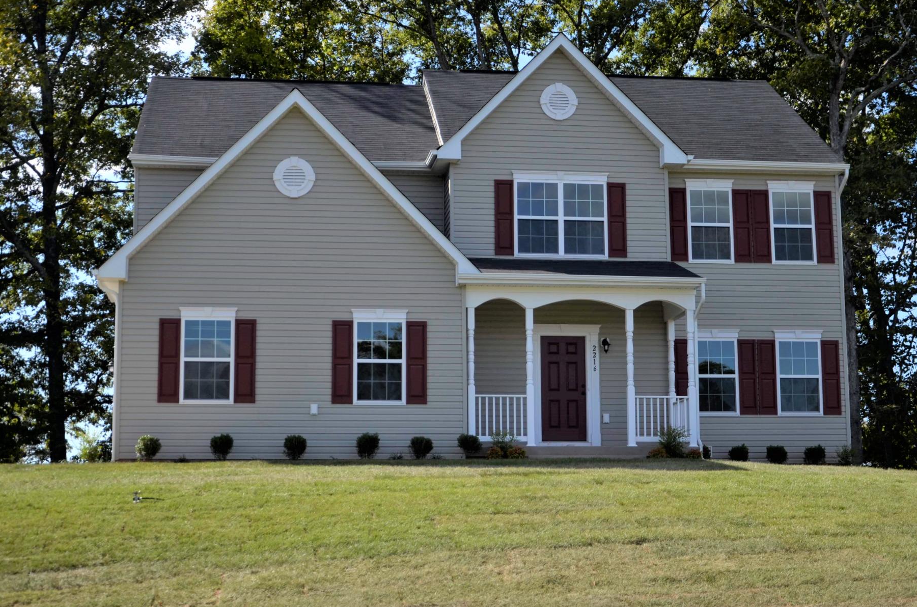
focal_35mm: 58
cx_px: 480
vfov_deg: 23.3
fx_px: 1474
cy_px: 295
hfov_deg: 34.6
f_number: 4.2
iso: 100
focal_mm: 34
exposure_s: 1/800
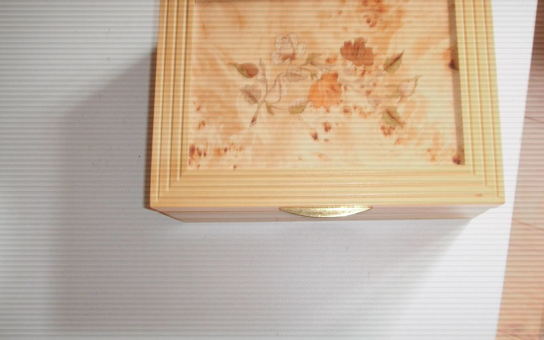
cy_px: 163
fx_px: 623
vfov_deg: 30.5
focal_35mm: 42
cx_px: 271
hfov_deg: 47.2
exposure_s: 1/45
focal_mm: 6.6
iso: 100
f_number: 3.5
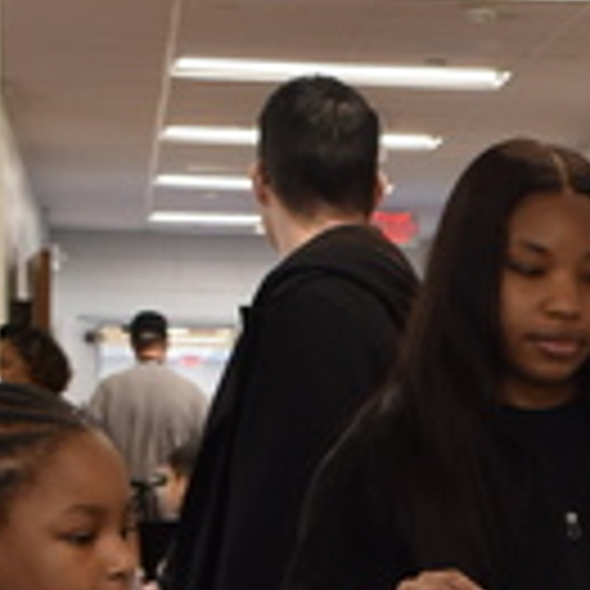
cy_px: 923
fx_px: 3752
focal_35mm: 195
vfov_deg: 8.7
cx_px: 1108
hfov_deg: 8.6
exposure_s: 1/40
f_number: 7.1
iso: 640
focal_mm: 25
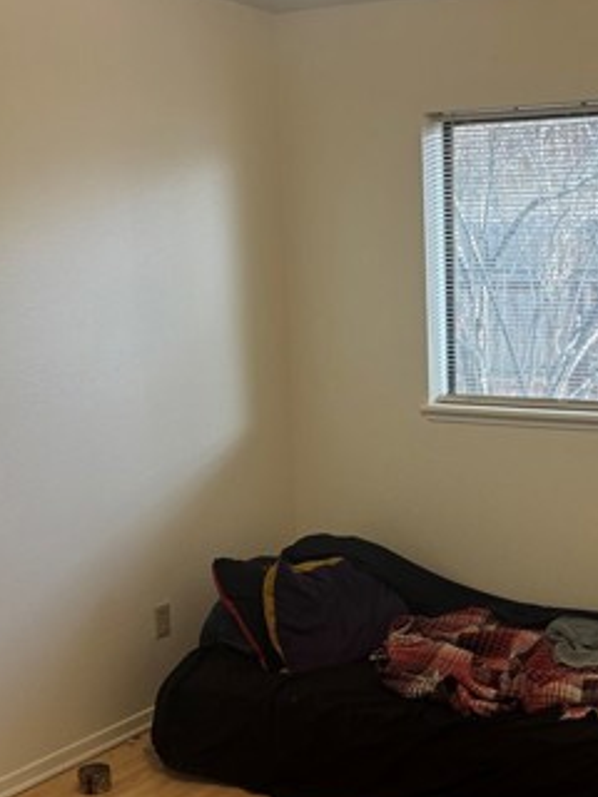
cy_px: 463
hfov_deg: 27.5
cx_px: 478
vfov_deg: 36.7
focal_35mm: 52
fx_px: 1198
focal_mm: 5.96
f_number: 1.6
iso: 100
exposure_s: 1/120
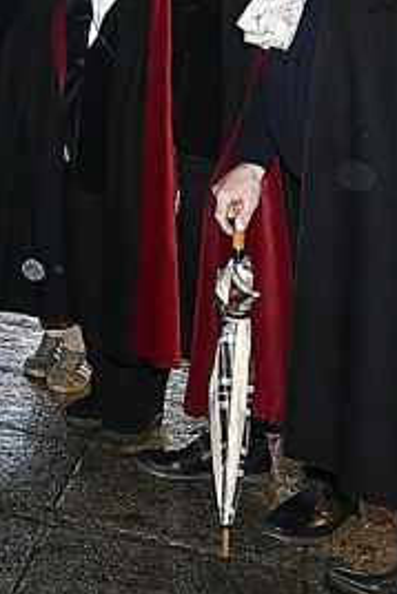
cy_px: -112
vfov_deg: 22.1
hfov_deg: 12.8
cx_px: -519
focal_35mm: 85
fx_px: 1404
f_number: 5.6
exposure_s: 1/50
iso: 2500
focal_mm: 13
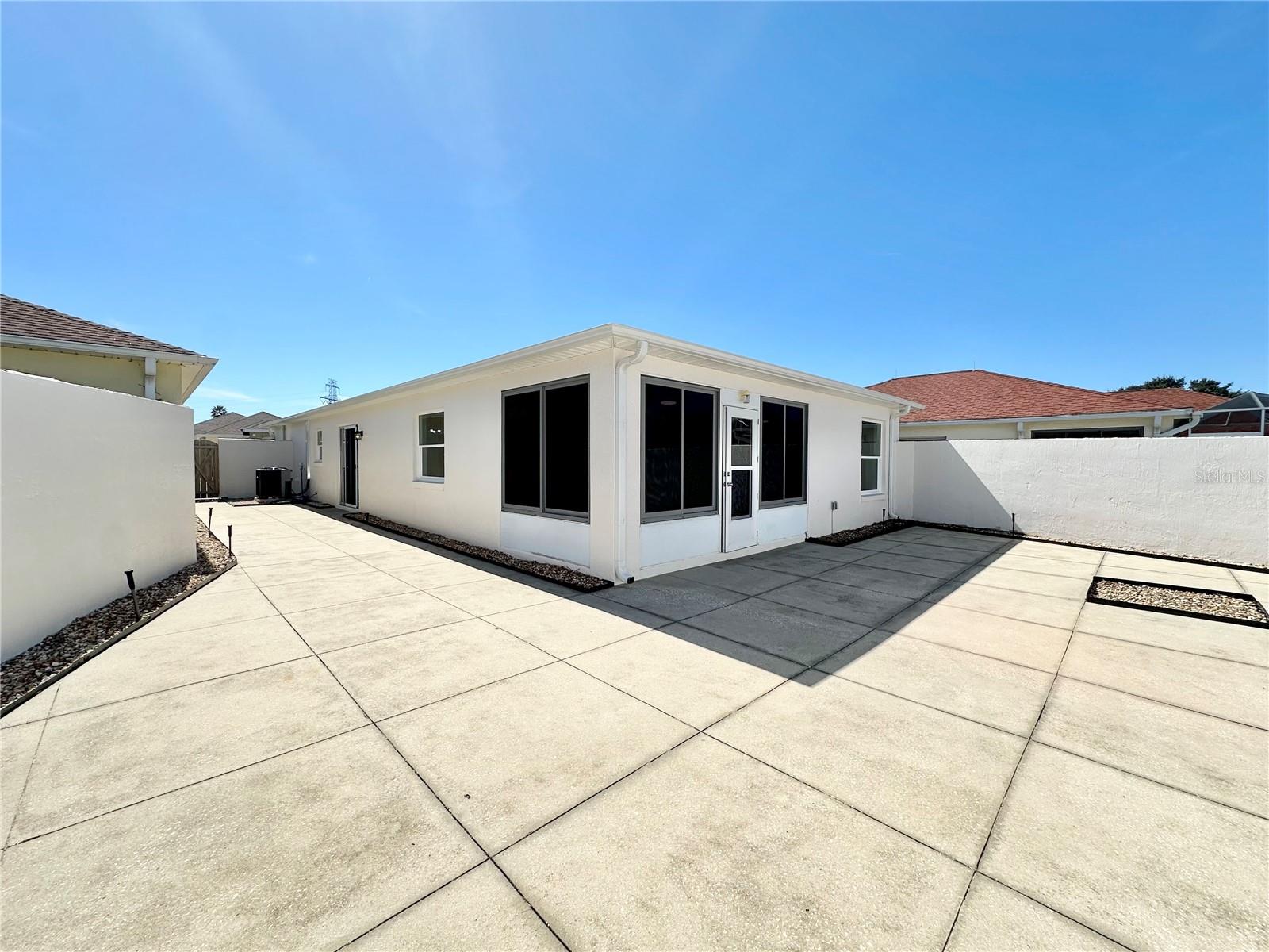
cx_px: 634
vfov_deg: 85.7
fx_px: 513
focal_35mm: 14
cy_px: 476
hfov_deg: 102.1
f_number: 2.2
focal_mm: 2.22
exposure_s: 1/2747
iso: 40
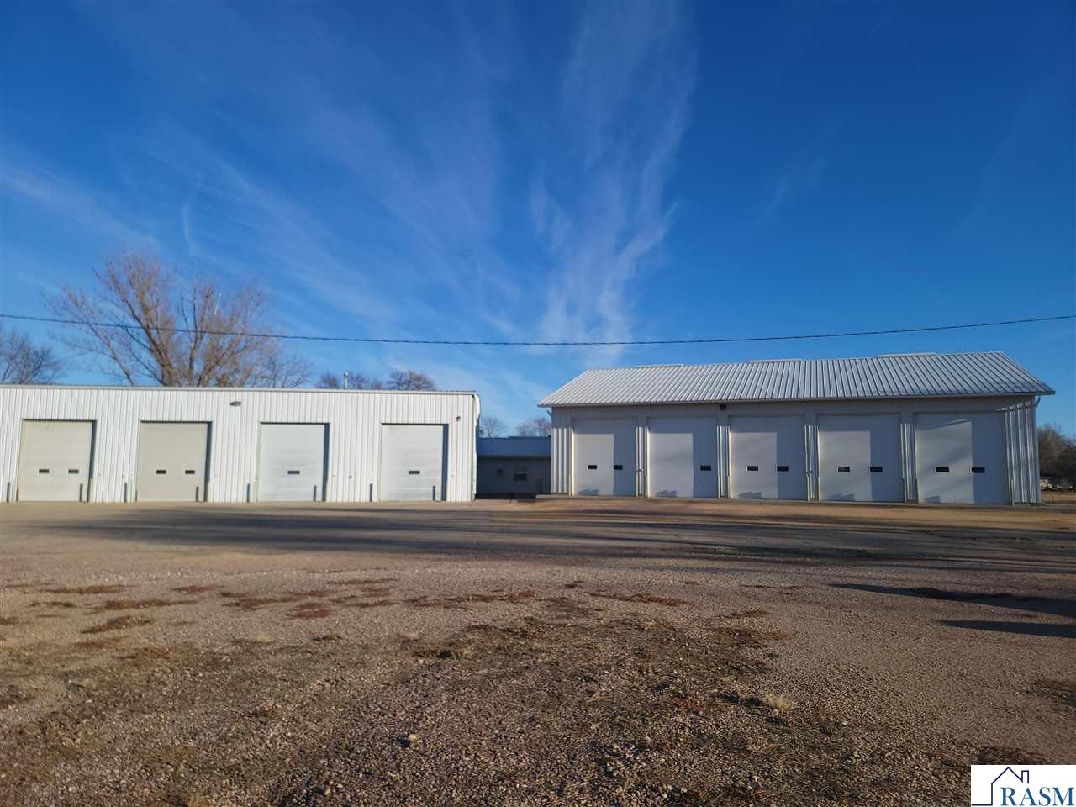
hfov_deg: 71.6
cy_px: 404
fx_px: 746
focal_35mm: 24
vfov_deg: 56.8
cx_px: 538
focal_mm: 6.7
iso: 16
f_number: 1.8
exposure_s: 1/996
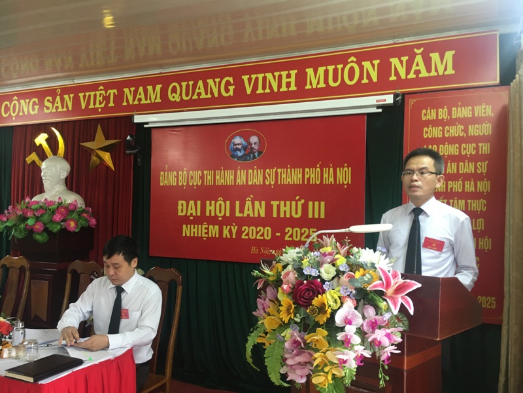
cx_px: 262
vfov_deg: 48.2
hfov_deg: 61.7
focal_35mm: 29
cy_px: 196
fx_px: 438
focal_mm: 4.15
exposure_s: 1/33
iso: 125
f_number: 2.2
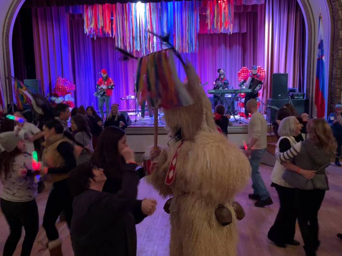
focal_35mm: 27
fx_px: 267
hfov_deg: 65.3
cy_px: 126
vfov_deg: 51.3
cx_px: 175
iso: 800
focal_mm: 4.2
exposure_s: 1/30
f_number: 1.6
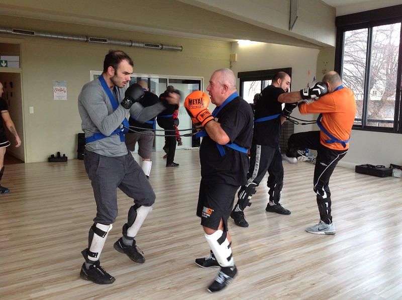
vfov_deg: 40.6
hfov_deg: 52.7
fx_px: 406
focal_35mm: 35
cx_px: 201
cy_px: 150
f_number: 2.4
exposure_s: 1/60
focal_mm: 4.28
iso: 64
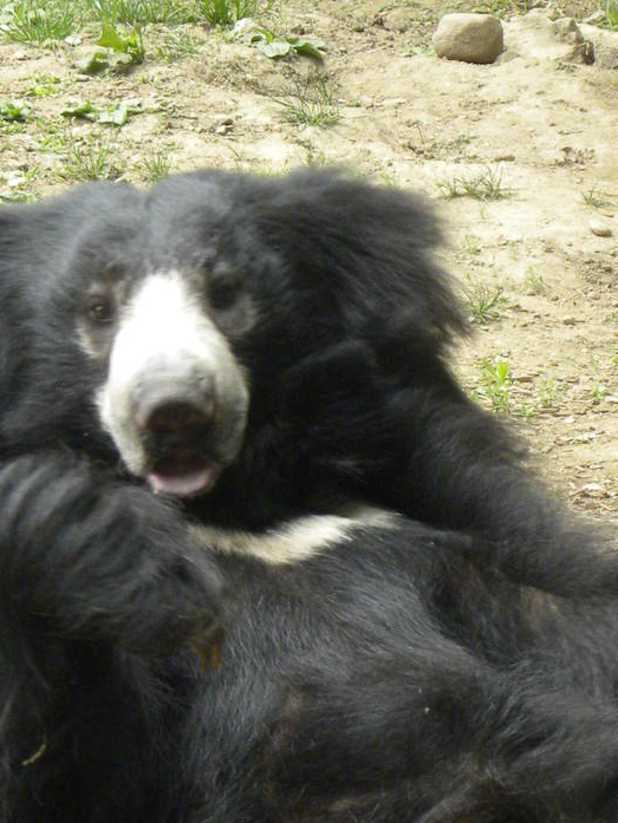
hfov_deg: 5.0
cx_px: 480
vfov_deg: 6.7
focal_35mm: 296
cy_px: 582
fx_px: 7044
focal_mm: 23
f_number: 4.5
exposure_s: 1/65
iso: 194
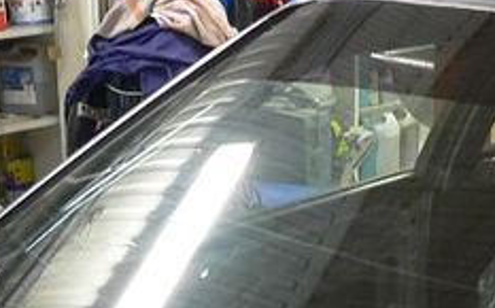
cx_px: 431
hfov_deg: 19.5
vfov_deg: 12.0
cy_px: 412
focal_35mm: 105
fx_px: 1415
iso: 200
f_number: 2.8
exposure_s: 1/5
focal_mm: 6
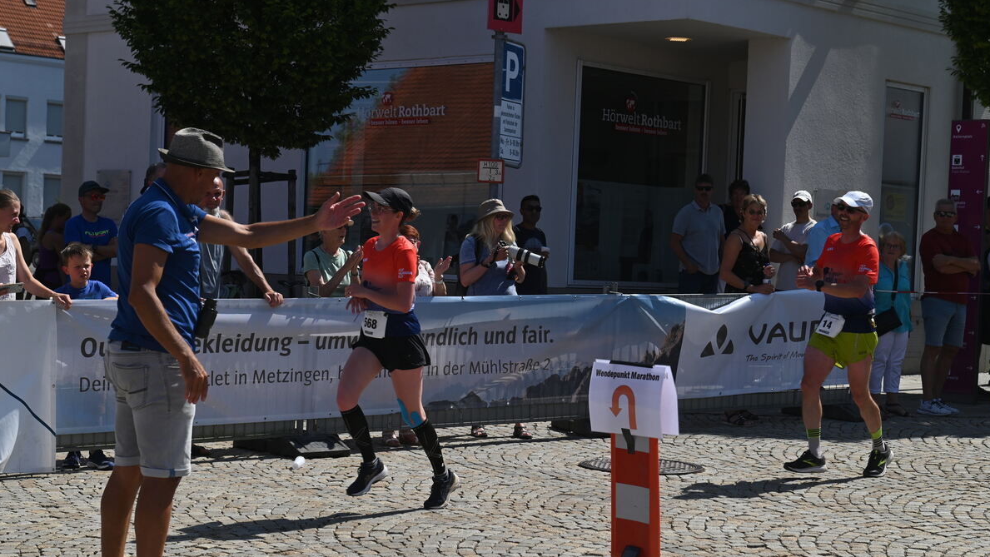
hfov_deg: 28.6
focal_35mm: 74
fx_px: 1943
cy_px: 314
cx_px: 498
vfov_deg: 16.3
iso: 250
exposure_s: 1/800
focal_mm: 70
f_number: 7.1
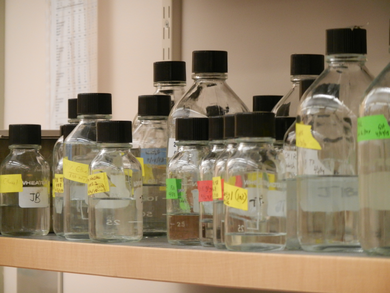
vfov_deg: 6.8
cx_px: 195
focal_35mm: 217
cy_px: 146
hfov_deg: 9.1
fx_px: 2445
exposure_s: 1/20
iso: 400
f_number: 5.3
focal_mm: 39.1
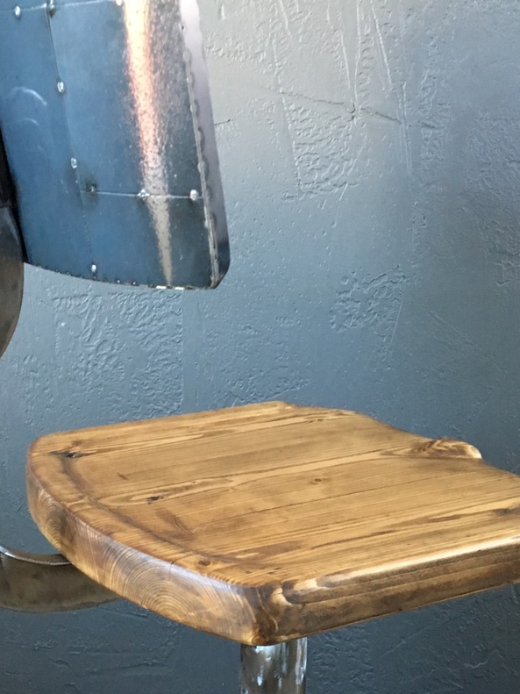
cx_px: 190
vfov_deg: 34.0
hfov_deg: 26.5
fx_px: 1102
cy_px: 541
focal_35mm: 55
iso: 200
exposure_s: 1/20
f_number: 2.2
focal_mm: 4.15
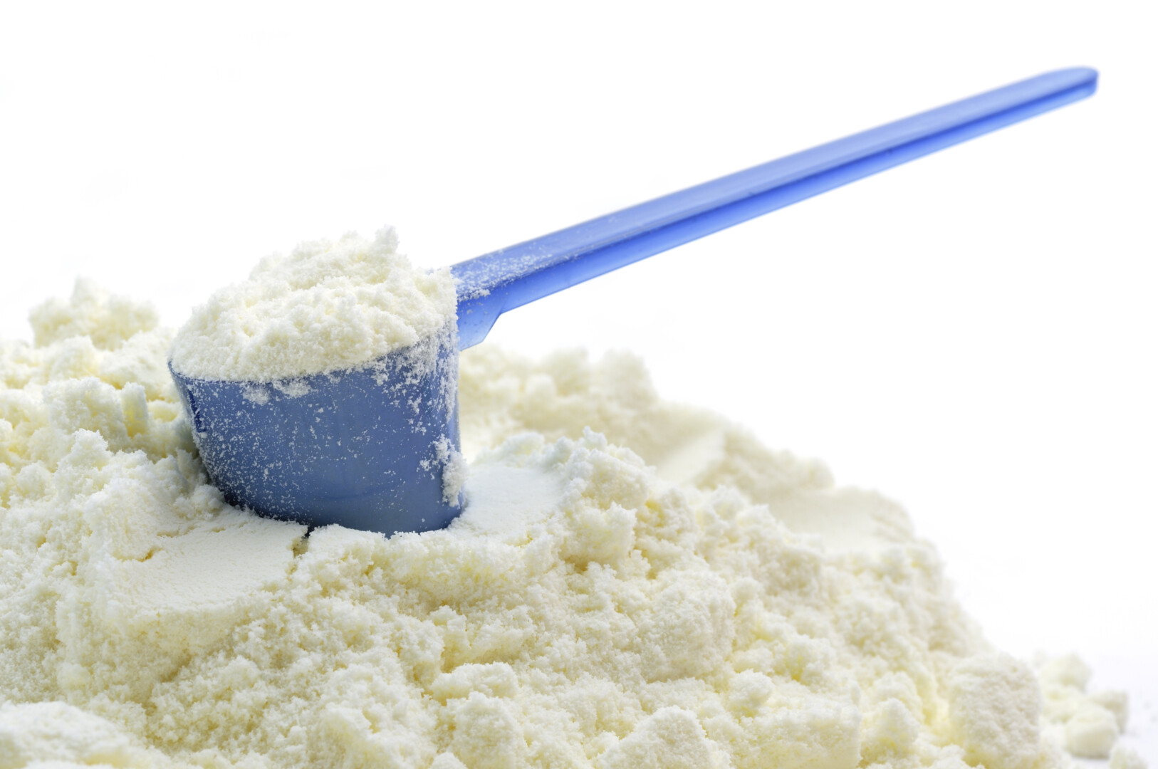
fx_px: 4337
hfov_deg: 15.2
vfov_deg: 10.1
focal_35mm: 135
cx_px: 579
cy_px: 384
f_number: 18
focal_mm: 90
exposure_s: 1/250
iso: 200
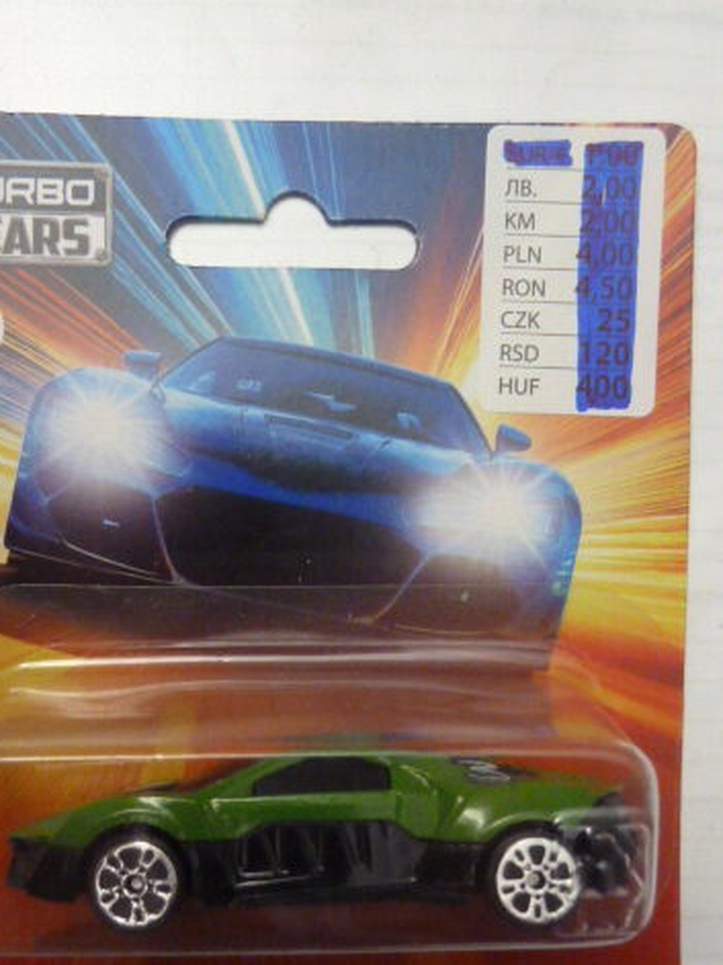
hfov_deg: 41.6
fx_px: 947
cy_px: 582
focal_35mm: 34
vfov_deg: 53.6
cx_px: 297
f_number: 3.3
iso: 800
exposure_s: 1/50
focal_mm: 4.1
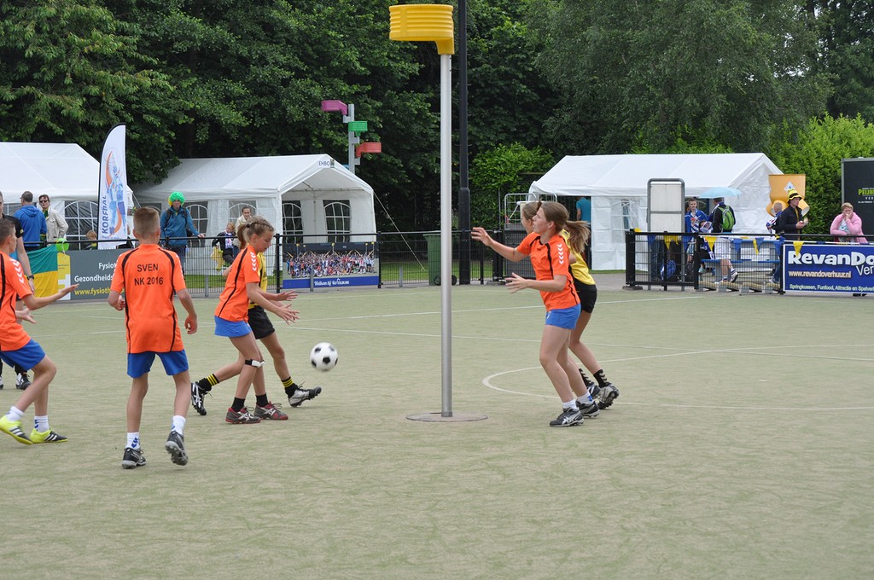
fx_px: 2000
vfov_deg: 16.5
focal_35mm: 82
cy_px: 290
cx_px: 437
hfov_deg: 24.6
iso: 400
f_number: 9
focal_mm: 55
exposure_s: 1/320
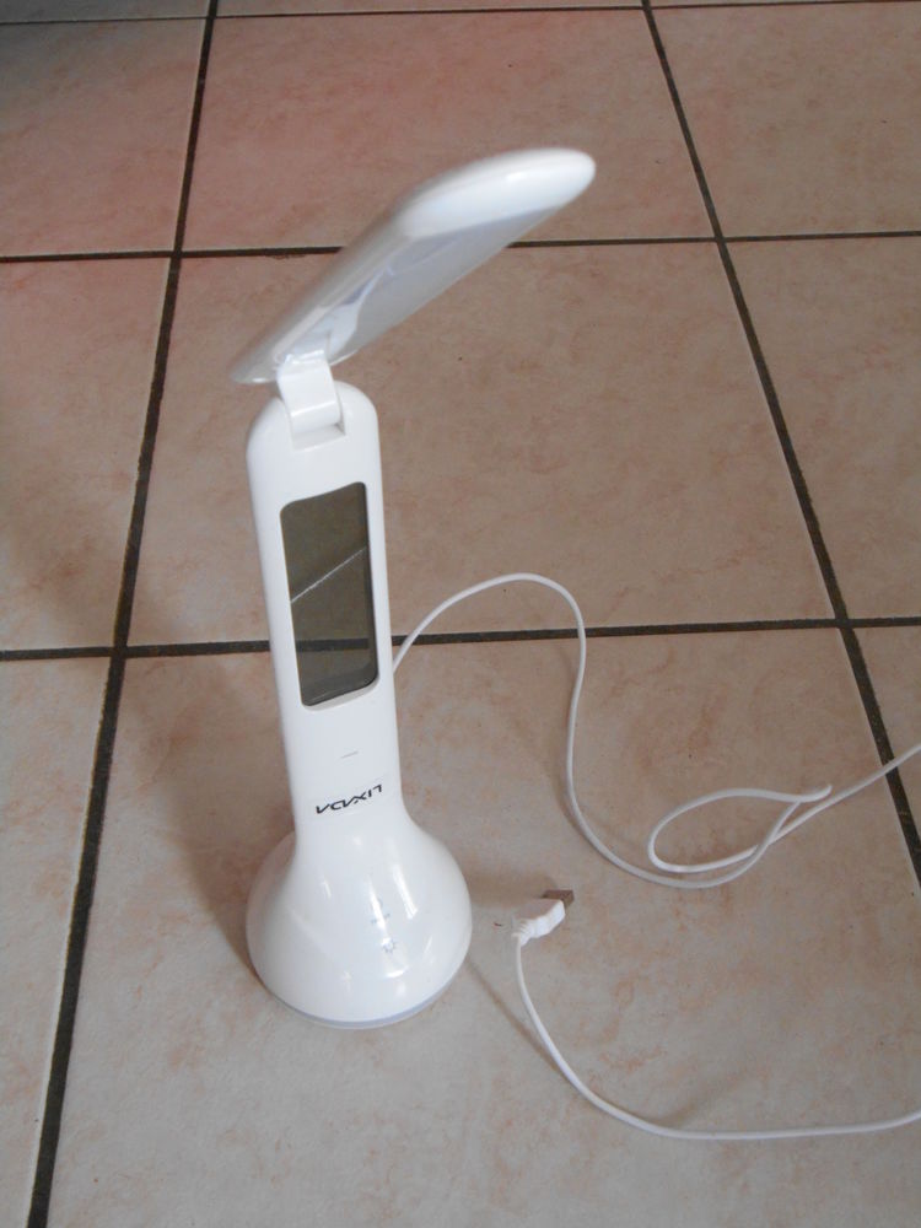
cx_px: 460
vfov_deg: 42.9
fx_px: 1561
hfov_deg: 32.9
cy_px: 614
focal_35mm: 44
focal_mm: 7.8
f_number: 4.5
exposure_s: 1/13
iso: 400
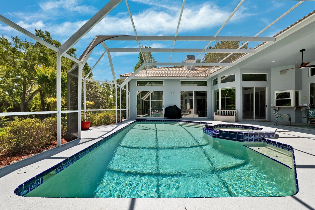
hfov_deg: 104.3
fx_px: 122
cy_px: 105
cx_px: 158
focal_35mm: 14
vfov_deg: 81.2
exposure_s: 1/60
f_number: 8
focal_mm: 14
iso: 100
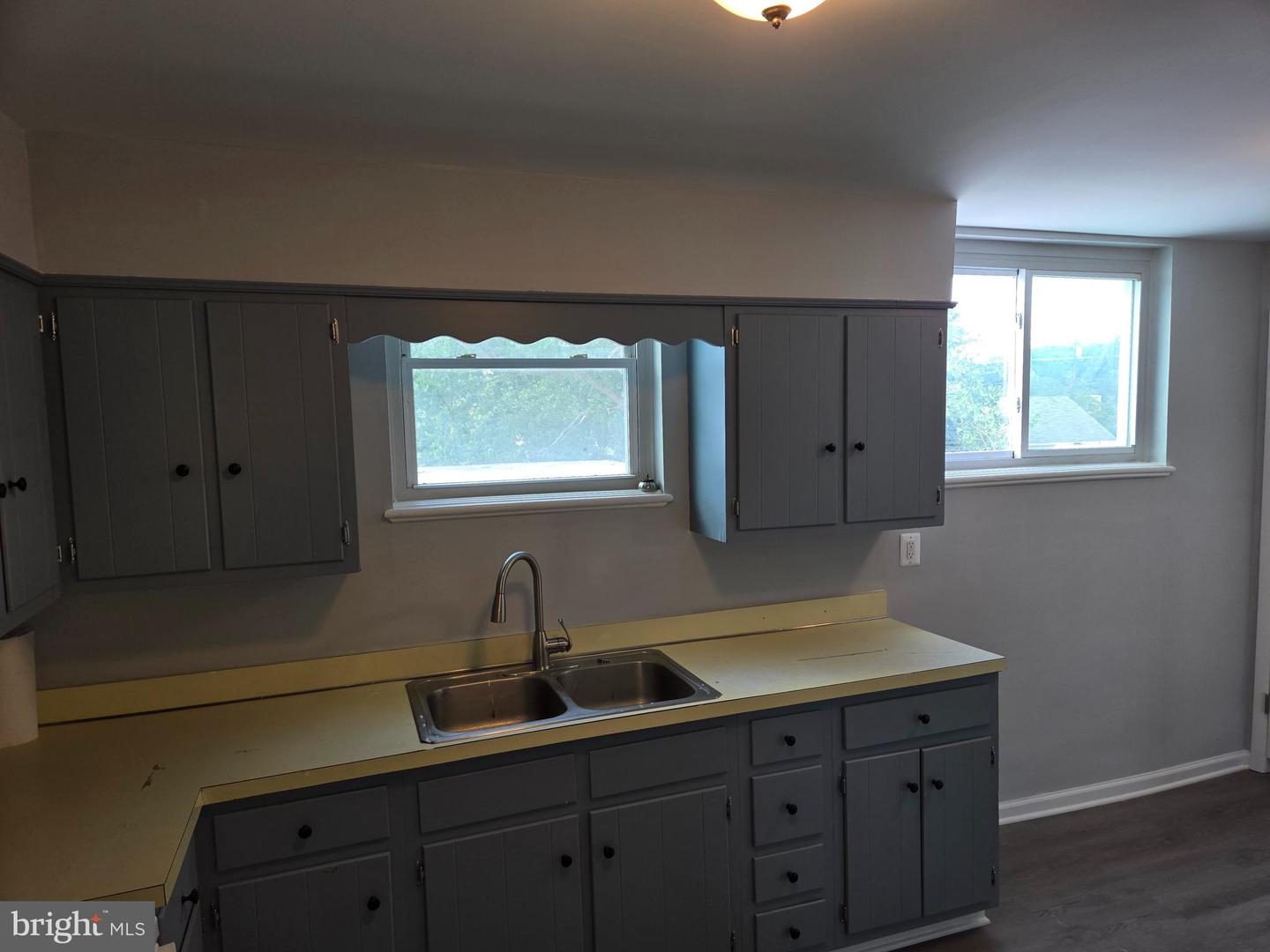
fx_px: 844
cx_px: 635
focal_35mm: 23
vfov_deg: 58.9
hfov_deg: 73.9
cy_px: 476
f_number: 1.8
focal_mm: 5.4
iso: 25
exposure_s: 1/60
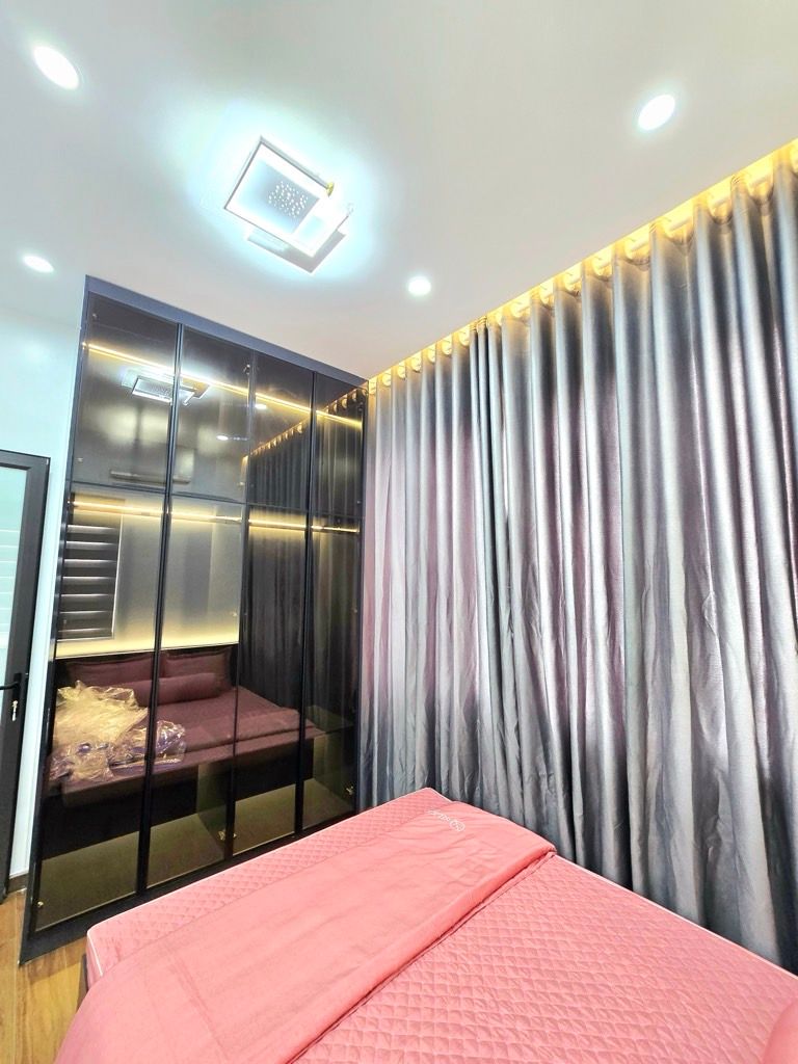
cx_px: 399
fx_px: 400
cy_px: 532
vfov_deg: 106.2
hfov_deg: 89.9
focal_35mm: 13
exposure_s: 1/50.3
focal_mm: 2.2
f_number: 2.2
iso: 125
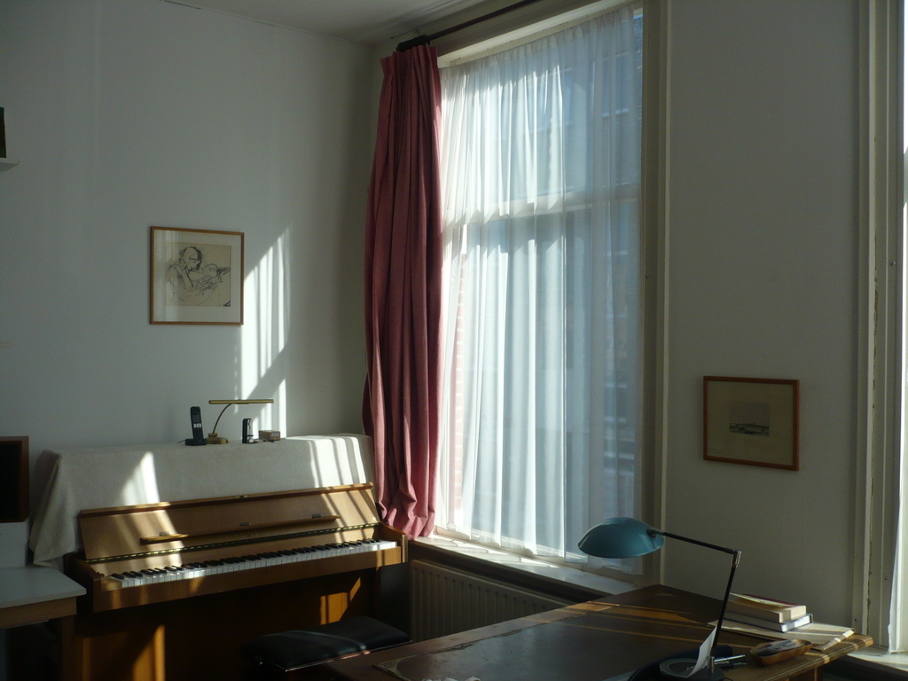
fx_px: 918
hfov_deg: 52.6
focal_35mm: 35
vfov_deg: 40.7
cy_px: 340
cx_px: 454
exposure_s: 1/320
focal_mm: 5.8
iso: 100
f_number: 2.8
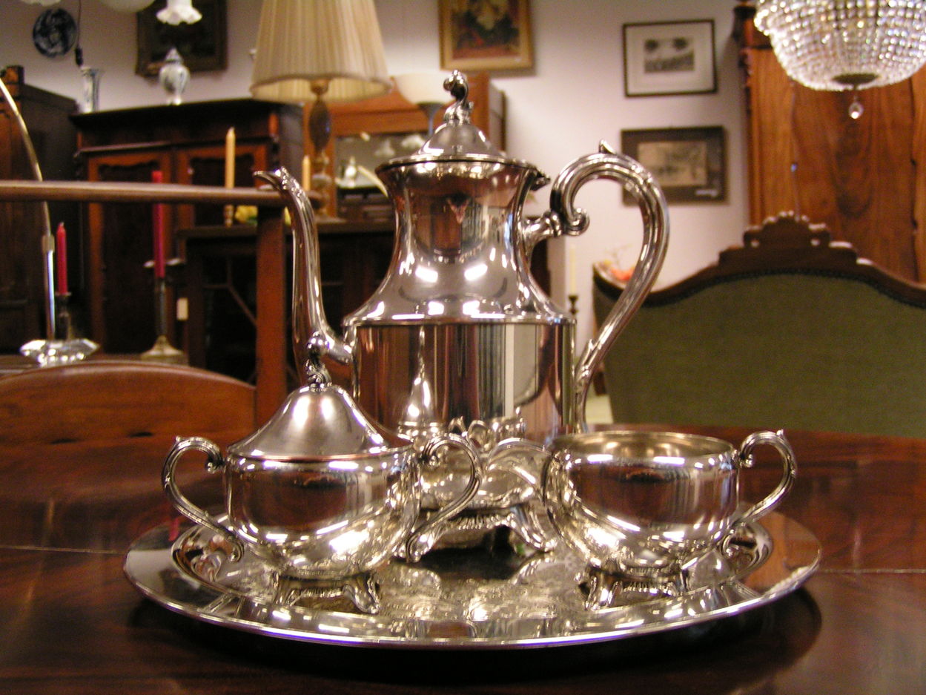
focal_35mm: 38
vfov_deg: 37.7
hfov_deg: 49.0
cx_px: 463
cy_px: 348
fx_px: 1017
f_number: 2.8
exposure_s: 1/20
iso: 200
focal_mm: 5.8
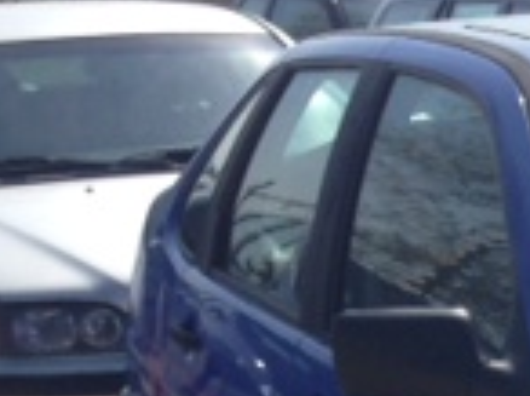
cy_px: 708
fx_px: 2216
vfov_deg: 9.7
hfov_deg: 12.2
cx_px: 1042
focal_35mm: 145
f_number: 2.4
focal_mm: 4.12
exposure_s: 1/1869
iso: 50
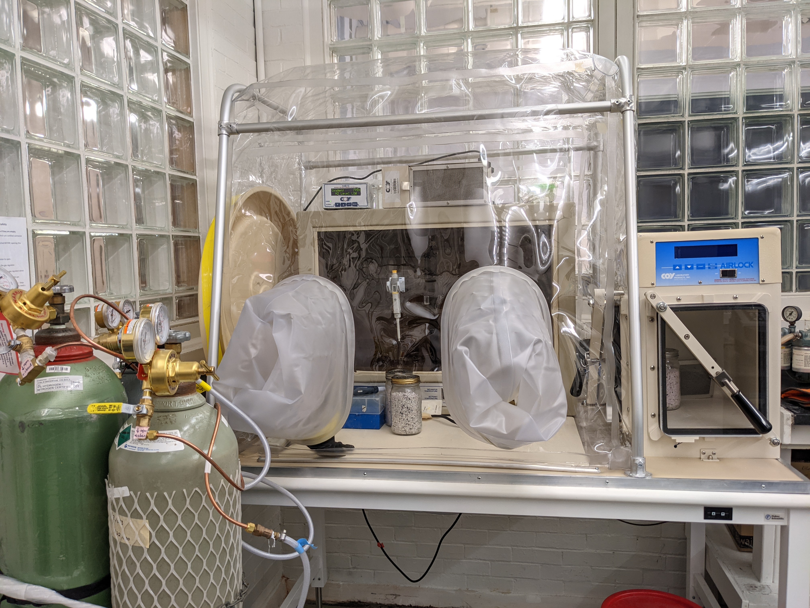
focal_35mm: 27
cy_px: 304
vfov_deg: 51.4
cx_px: 405
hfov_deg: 65.3
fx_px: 632
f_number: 1.73
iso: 57
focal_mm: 4.38
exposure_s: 1/30
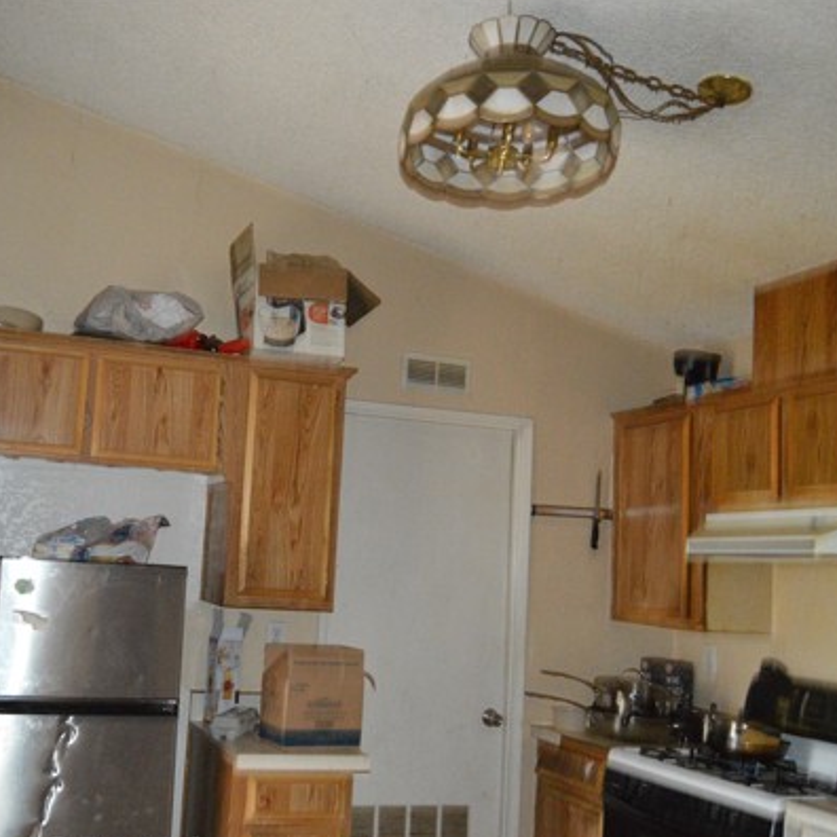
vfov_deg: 44.9
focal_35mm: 37
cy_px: 439
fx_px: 1012
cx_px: 260
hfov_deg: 44.1
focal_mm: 18
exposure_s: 1/60
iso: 3200
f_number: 3.5
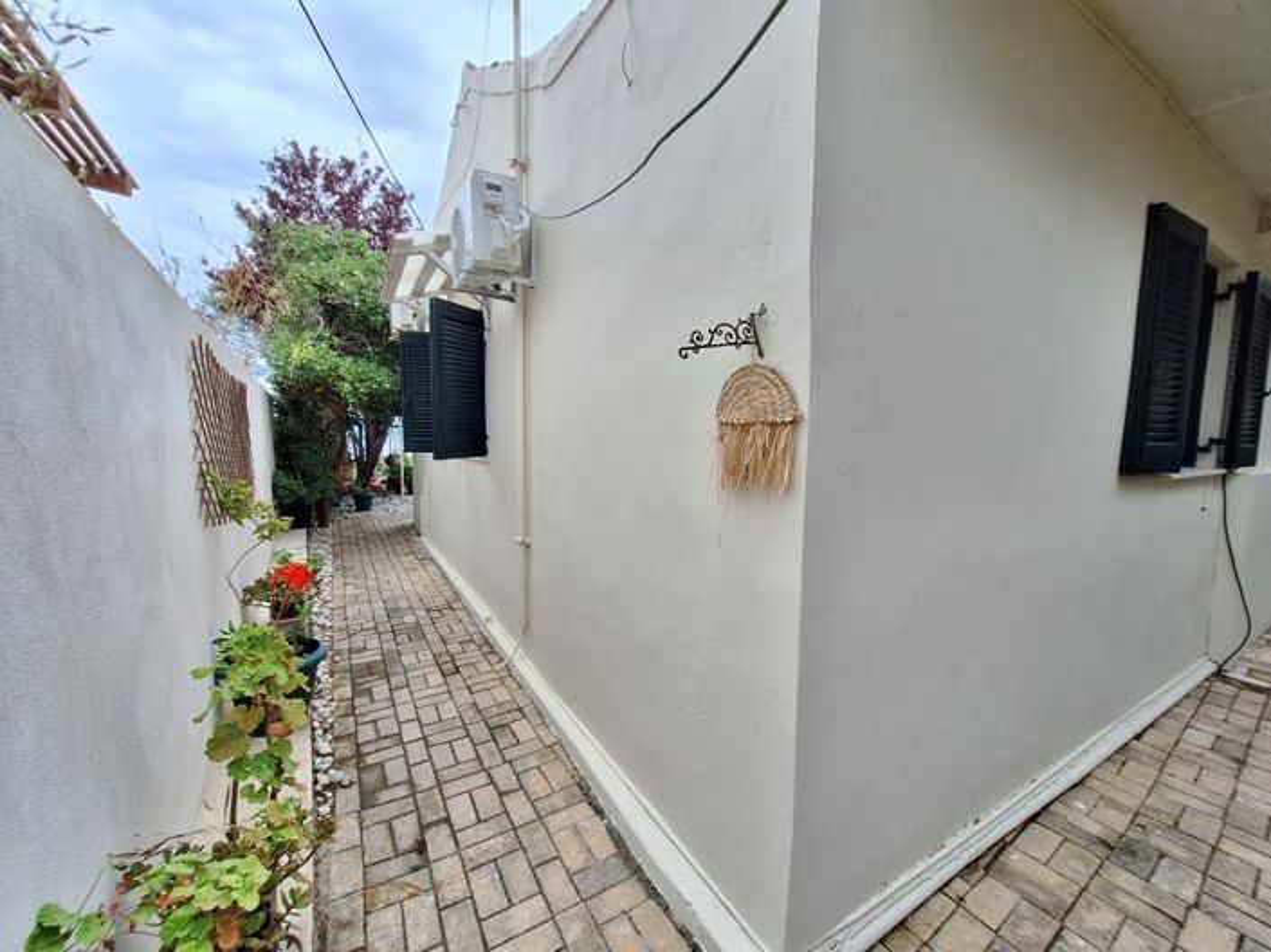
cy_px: 476
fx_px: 477
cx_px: 636
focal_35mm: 13
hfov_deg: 106.2
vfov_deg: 89.9
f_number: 2.2
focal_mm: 1.74
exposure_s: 1/471
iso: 40
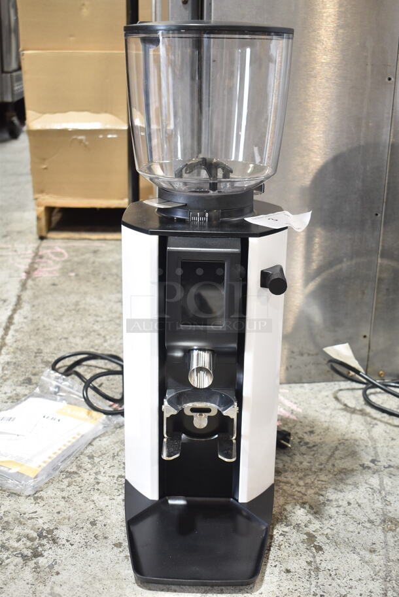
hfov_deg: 29.9
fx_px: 747
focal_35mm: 45
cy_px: 298
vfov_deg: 43.6
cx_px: 200
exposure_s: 1/50
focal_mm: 30
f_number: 4.2
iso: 720
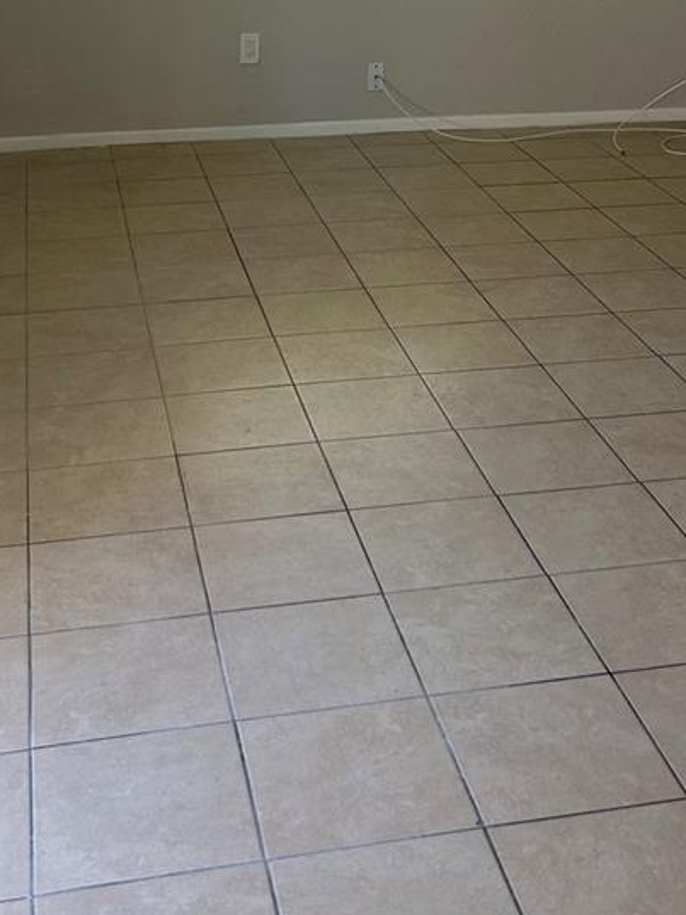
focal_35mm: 58
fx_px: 1534
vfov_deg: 30.8
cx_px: 376
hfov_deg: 25.2
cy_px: -5
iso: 40
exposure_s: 1/121
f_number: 1.5
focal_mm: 5.7
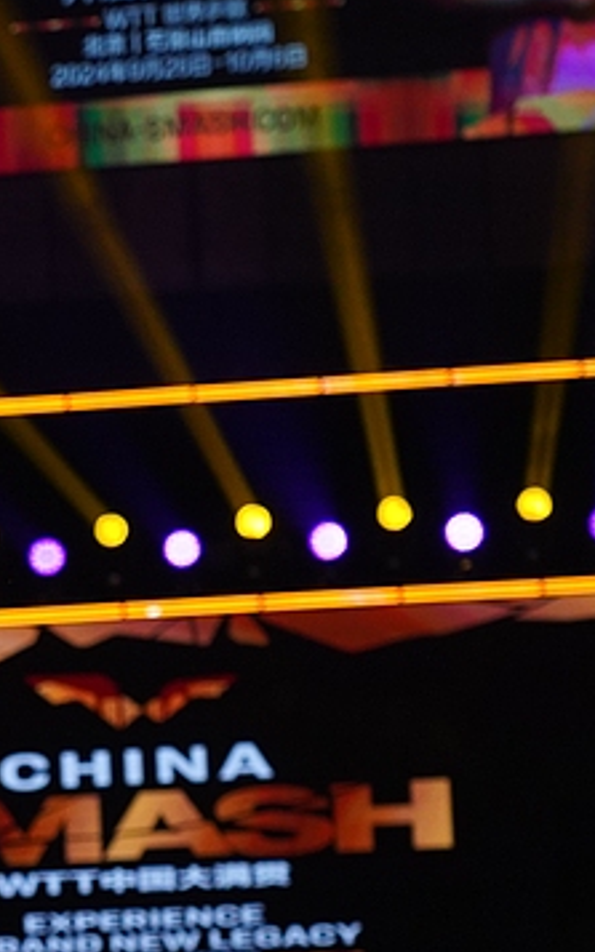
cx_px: -478
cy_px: 895
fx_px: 3945
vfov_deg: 13.6
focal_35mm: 152
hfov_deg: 8.3
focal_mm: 52
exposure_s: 1/400
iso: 2500
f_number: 6.3
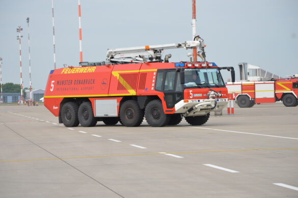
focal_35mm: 150
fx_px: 1241
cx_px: 149
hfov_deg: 13.7
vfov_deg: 9.1
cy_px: 99
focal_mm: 100
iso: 400
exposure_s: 1/1600
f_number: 5.6
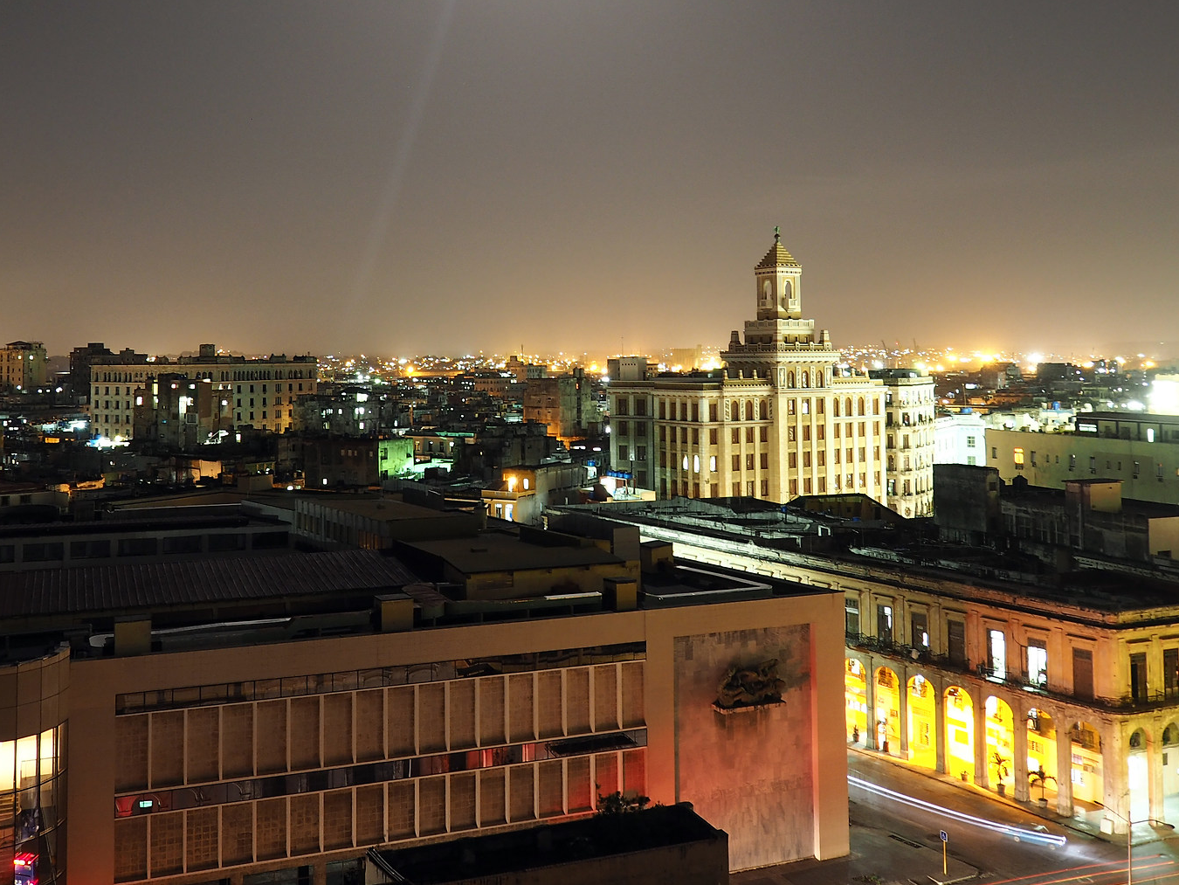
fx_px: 1090
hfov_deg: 56.5
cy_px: 260
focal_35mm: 32
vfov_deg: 43.2
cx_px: 498
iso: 200
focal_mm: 9
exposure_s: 30
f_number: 4
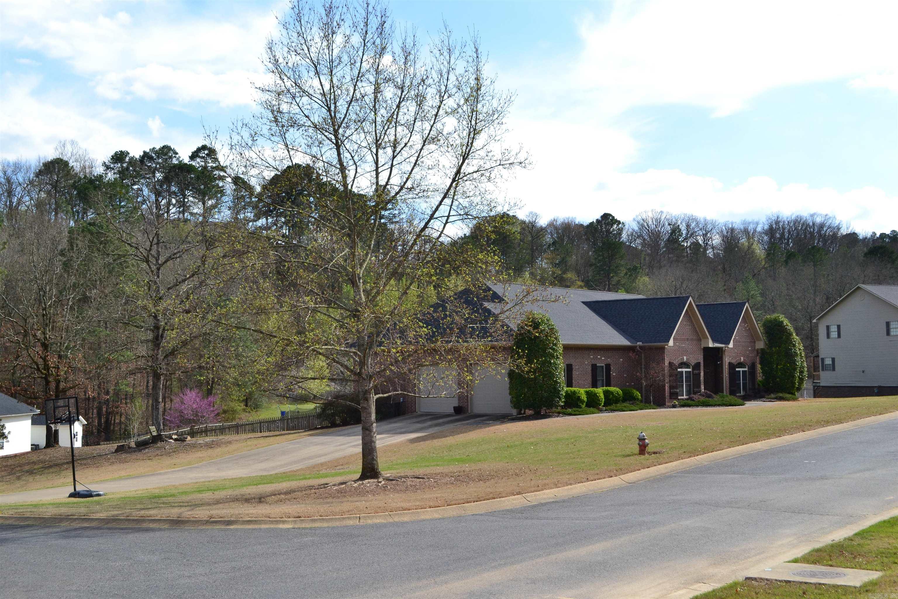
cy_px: 300
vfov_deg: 30.8
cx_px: 449
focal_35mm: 44
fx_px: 1085
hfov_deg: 45.0
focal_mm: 29
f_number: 11
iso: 400
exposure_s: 1/400
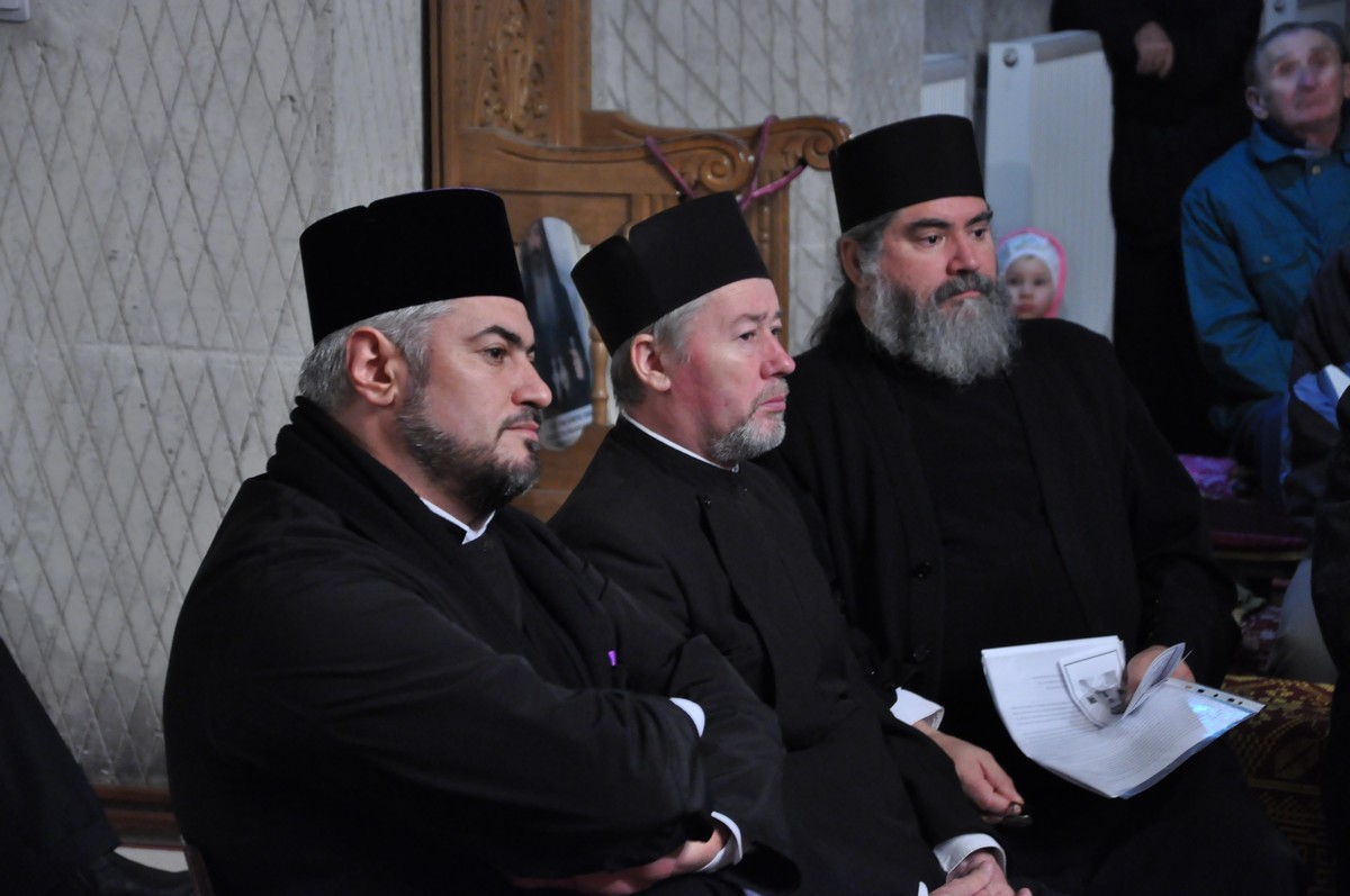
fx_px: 4214
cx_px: 675
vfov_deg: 12.1
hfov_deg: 18.2
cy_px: 448
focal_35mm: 112
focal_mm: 75
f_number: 5.3
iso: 1600
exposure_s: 1/6
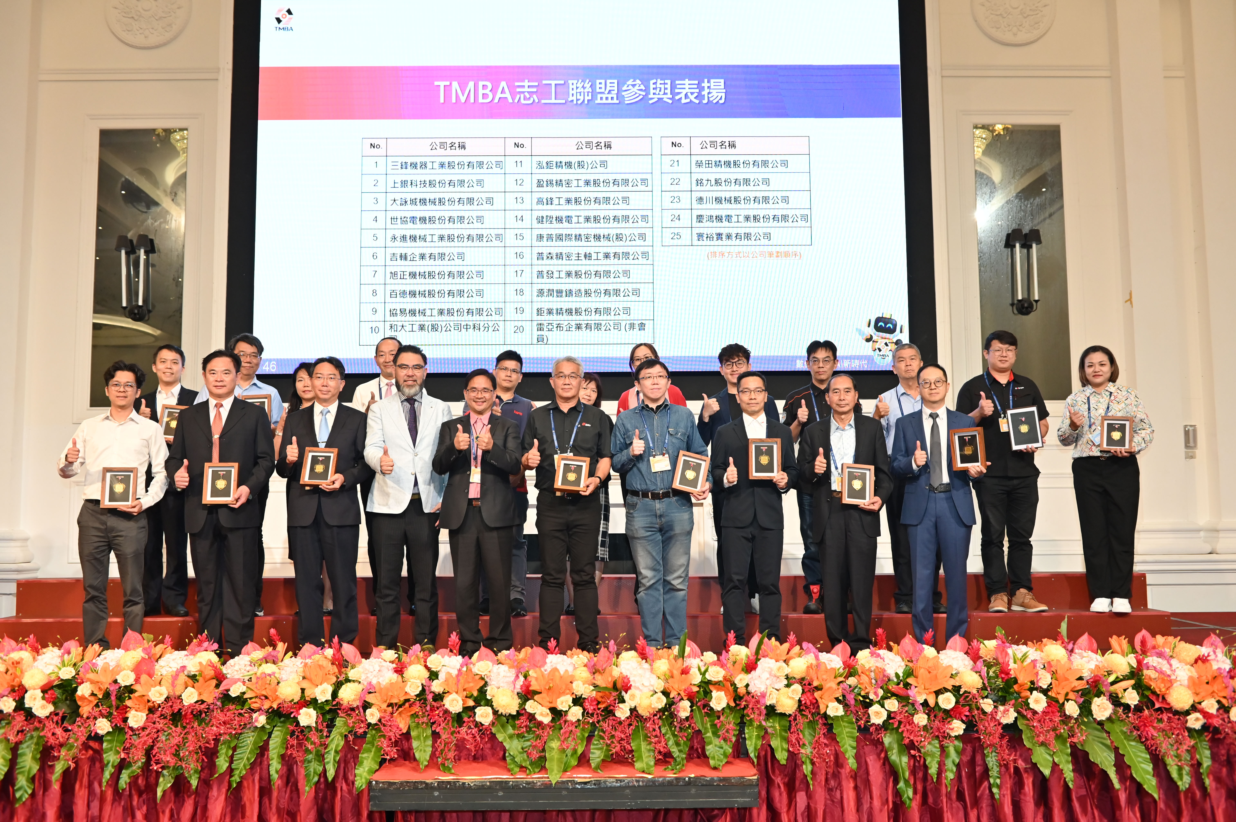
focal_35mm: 32
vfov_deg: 41.1
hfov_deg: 58.7
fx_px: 1098
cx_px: 618
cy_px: 411
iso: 1600
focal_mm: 32
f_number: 4.5
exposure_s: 1/200
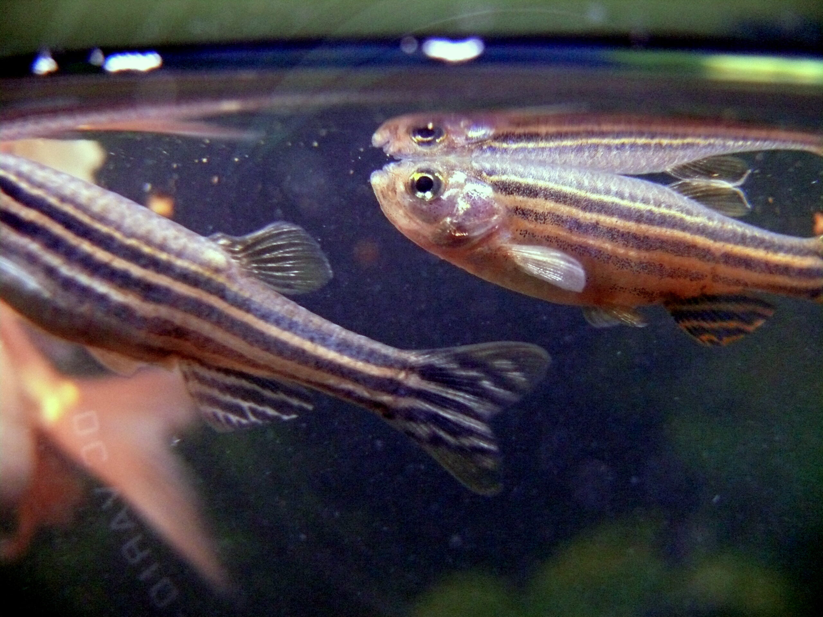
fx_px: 832
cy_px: 308
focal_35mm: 35
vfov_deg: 40.7
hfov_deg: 52.6
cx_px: 412
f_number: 2.8
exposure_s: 1/80
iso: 800
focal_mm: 7.4
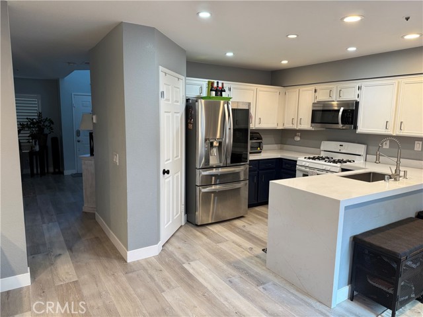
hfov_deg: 71.6
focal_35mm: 24
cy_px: 158
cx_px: 212
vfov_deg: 56.8
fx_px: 293
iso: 125
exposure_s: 1/60
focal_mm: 6.76
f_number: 1.78
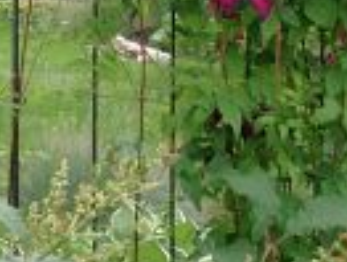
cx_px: -11
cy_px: 53
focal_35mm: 207
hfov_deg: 9.5
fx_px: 2081
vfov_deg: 7.2
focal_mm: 7.13
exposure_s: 1/614
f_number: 2
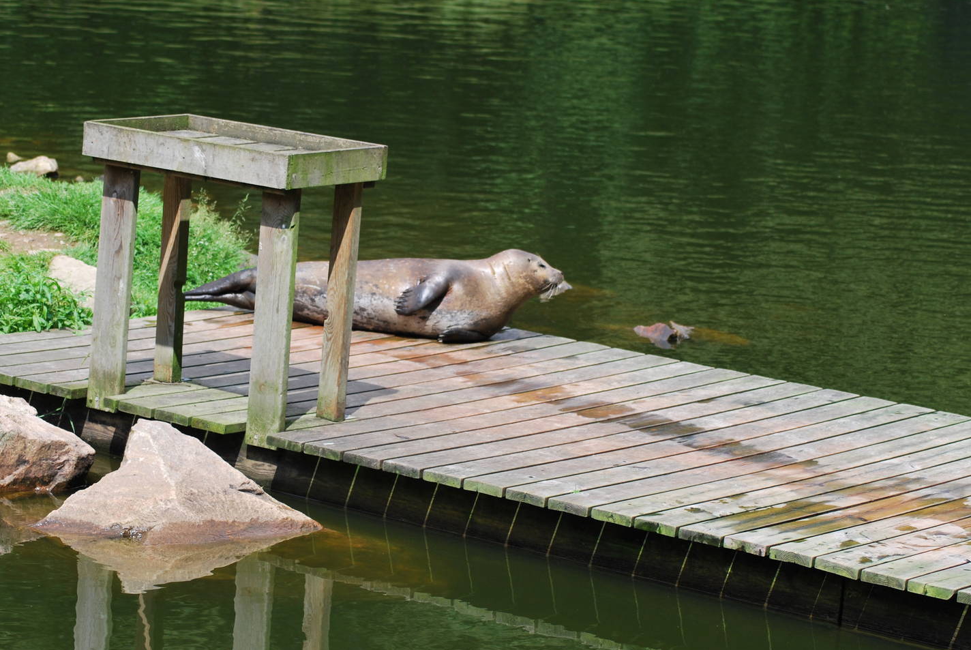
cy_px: 325
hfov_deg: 17.3
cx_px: 447
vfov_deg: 11.6
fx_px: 3186
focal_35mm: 118
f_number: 5.6
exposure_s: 1/500
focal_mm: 70
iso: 160
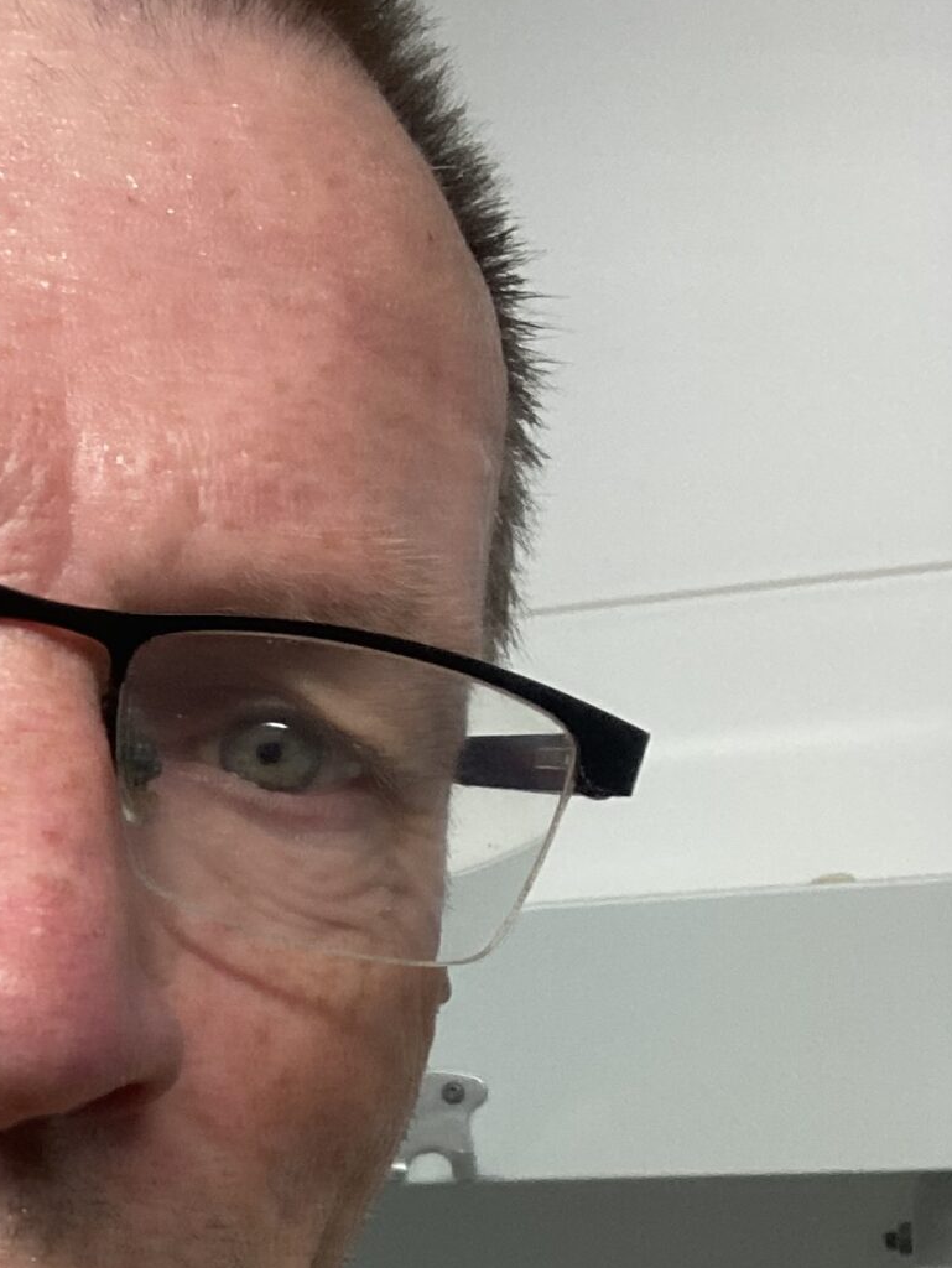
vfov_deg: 23.7
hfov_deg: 17.5
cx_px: -228
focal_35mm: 80
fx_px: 2931
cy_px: 1174
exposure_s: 1/50
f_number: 2.2
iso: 80
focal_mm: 2.87
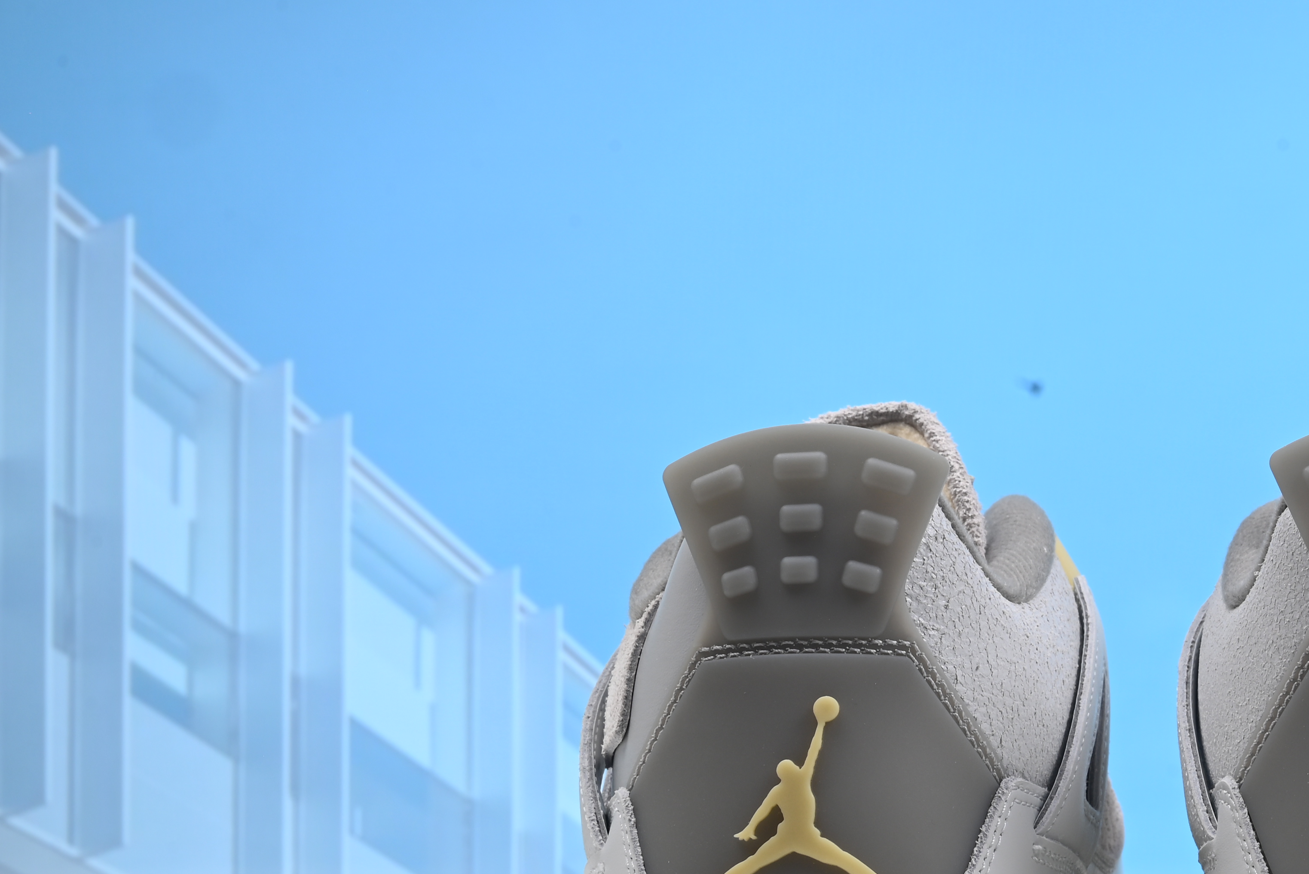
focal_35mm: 79
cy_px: 547
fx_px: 2873
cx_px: 1189
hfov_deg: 24.9
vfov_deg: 17.3
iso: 100
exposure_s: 1/2.5
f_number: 16
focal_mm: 40
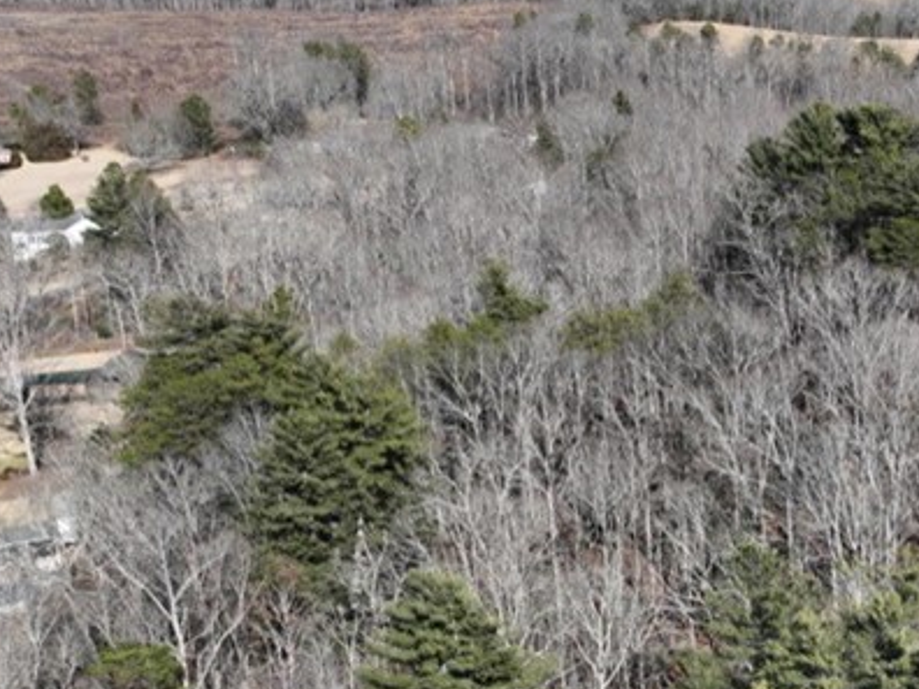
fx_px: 1646
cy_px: 421
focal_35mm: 62
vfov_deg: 23.6
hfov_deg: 29.4
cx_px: 891
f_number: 2.8
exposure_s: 1/240
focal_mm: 12.29
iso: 130
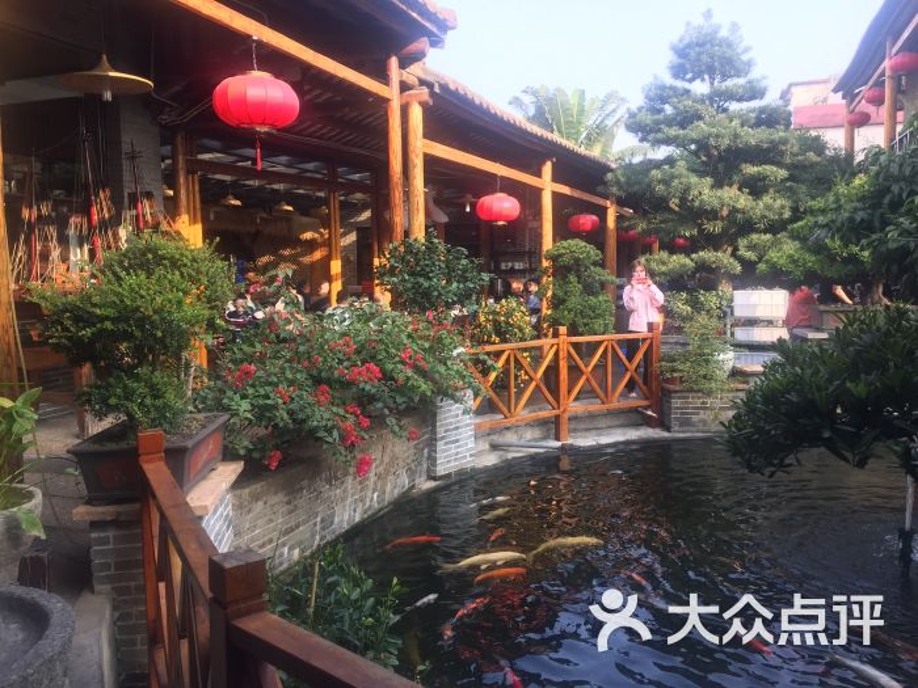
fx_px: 769
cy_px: 344
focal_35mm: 29
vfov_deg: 48.2
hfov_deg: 61.7
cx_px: 459
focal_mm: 4.15
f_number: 2.2
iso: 32
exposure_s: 1/157
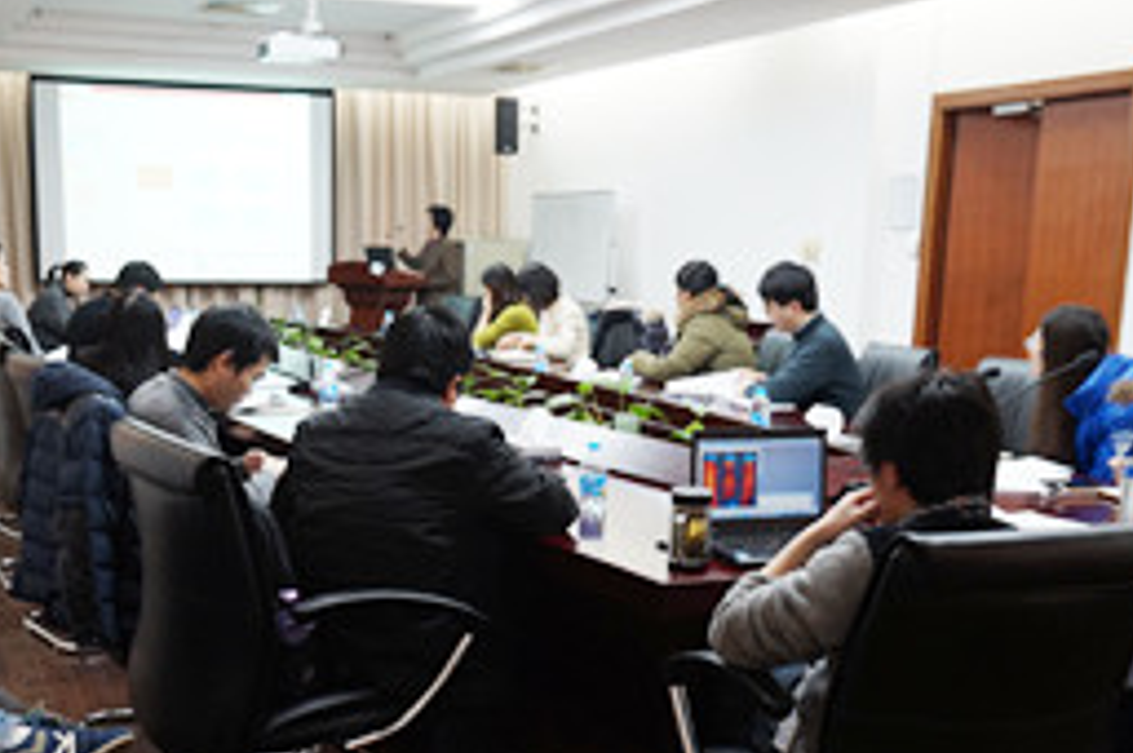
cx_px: 456
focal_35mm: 45
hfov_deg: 43.4
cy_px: 563
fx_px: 1414
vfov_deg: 29.3
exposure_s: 1/15
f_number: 3.5
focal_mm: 16
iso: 400
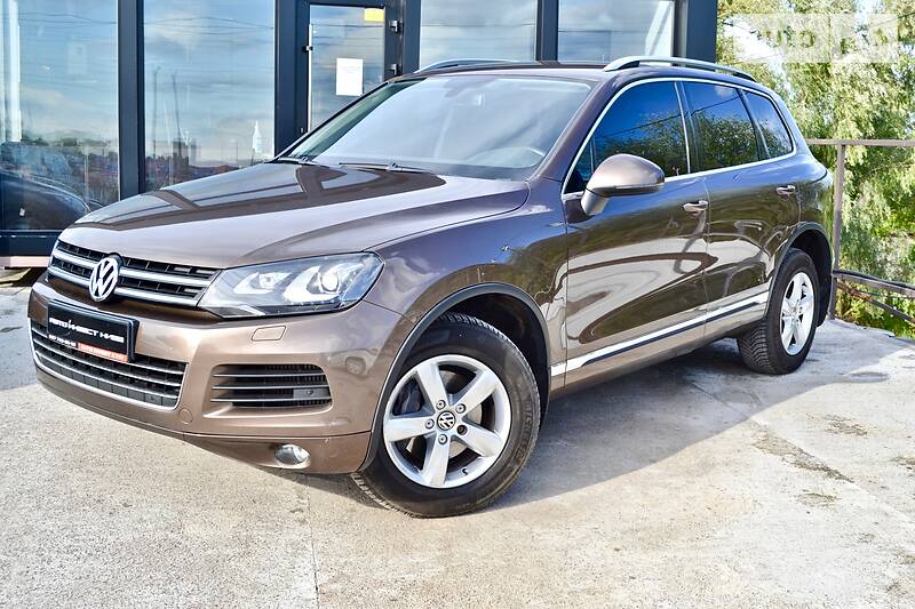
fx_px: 991
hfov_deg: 49.6
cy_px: 304
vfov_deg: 34.2
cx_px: 458
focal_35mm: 39
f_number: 6.3
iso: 100
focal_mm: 26
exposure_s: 1/100
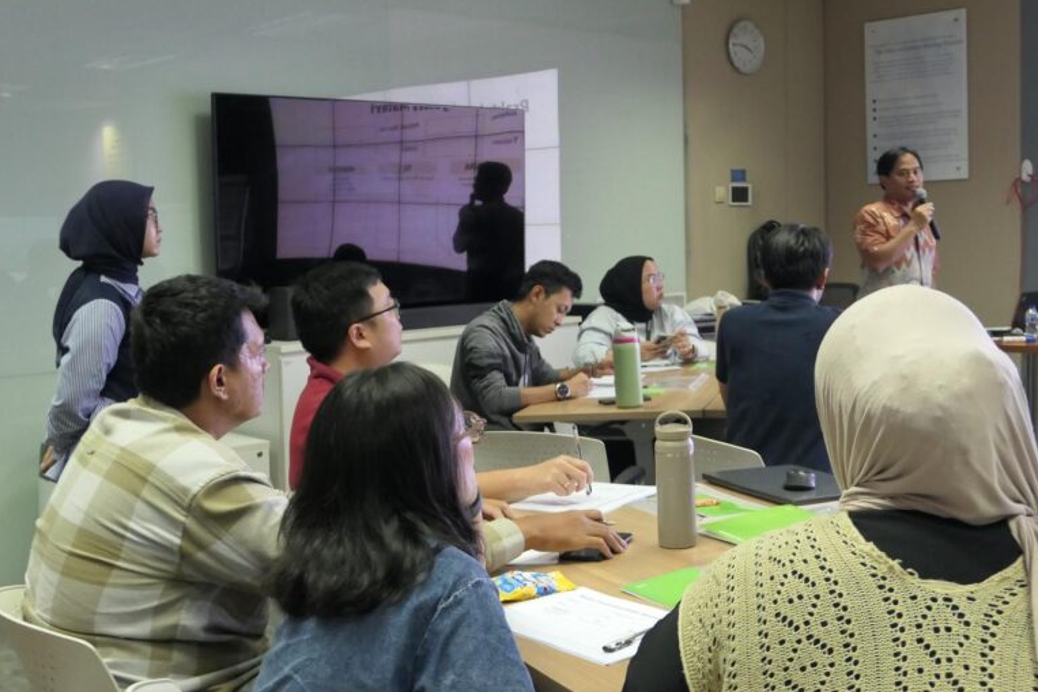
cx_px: 575
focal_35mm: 47
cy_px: 307
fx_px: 1355
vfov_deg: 28.6
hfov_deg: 41.8
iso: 1250
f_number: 2.8
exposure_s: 1/80
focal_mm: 12.8
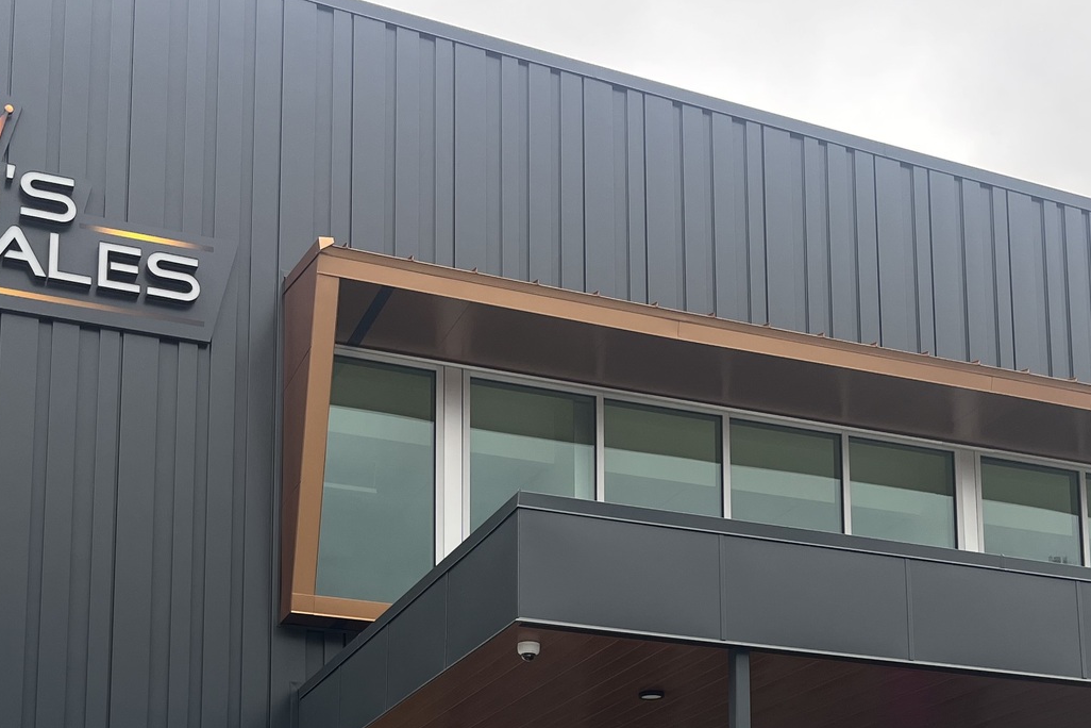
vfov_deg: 23.5
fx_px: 1636
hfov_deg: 36.8
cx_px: 494
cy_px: 807
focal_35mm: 54
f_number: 1.6
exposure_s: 1/350
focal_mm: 5.1
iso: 50
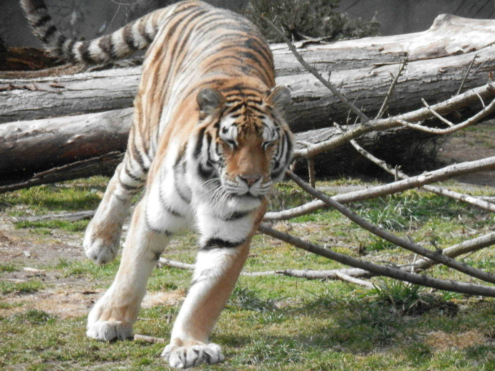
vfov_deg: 3.0
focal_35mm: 500
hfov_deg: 4.0
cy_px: 186
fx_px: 7150
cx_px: 248
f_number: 6.9
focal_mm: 90
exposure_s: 1/500
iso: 400
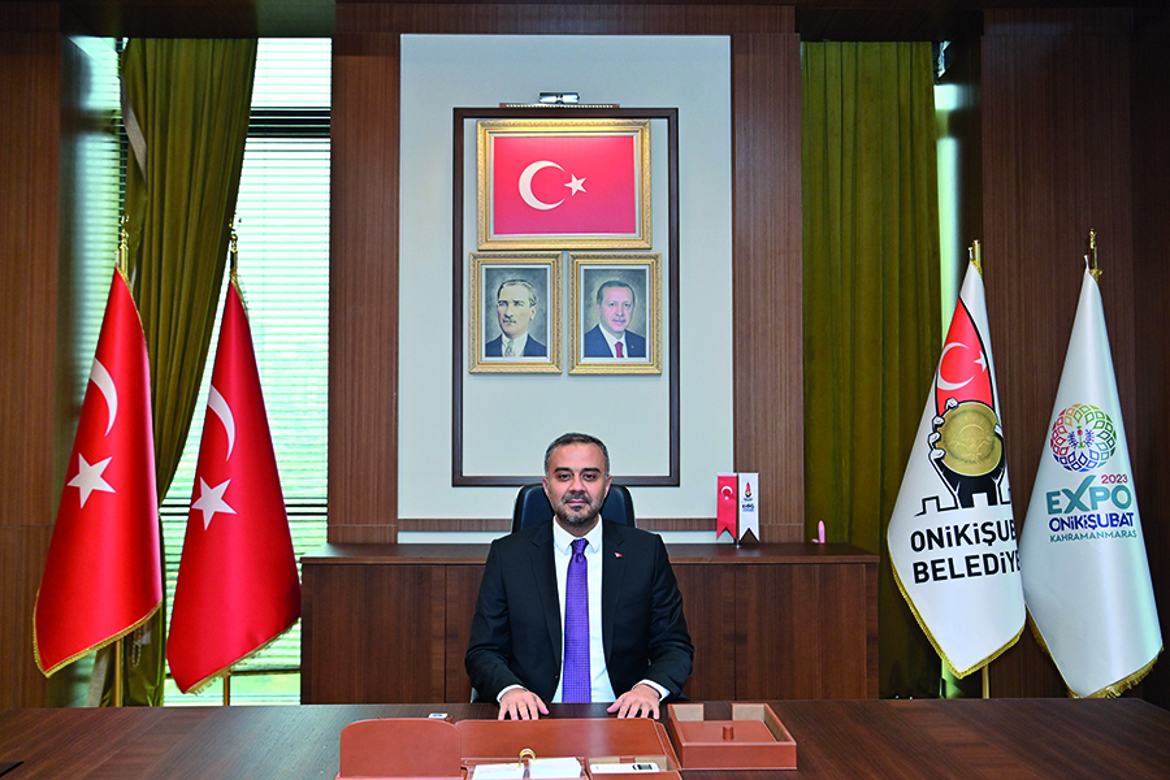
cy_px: 390
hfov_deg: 58.7
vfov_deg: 41.1
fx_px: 1040
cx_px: 585
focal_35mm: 32
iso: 1600
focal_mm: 32
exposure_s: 1/250
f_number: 4
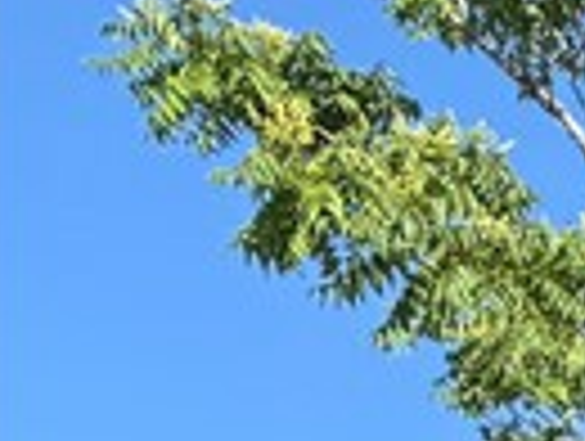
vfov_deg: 6.7
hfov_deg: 7.5
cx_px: 2290
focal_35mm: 189
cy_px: 1570
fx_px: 3200
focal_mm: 6.76
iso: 80
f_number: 1.78
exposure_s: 1/1869
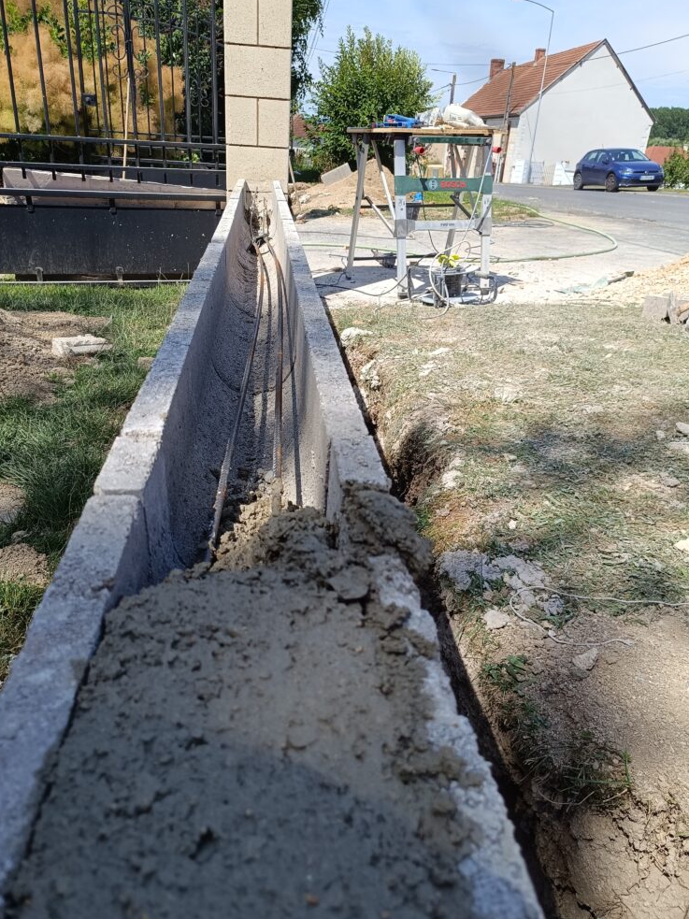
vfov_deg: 69.4
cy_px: 458
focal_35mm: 25
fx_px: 664
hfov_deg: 54.9
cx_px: 335
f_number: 1.88
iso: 55
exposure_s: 1/913
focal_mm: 5.59
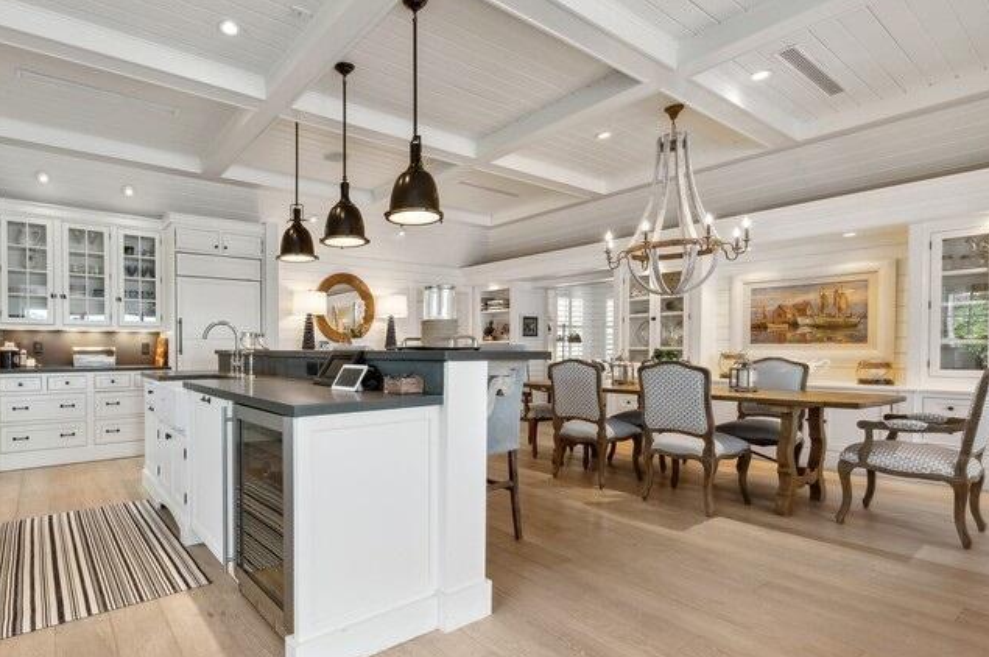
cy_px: 353
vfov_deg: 70.2
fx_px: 467
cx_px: 347
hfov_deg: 90.6
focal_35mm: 17
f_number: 8
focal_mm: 12
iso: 100
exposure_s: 1/10
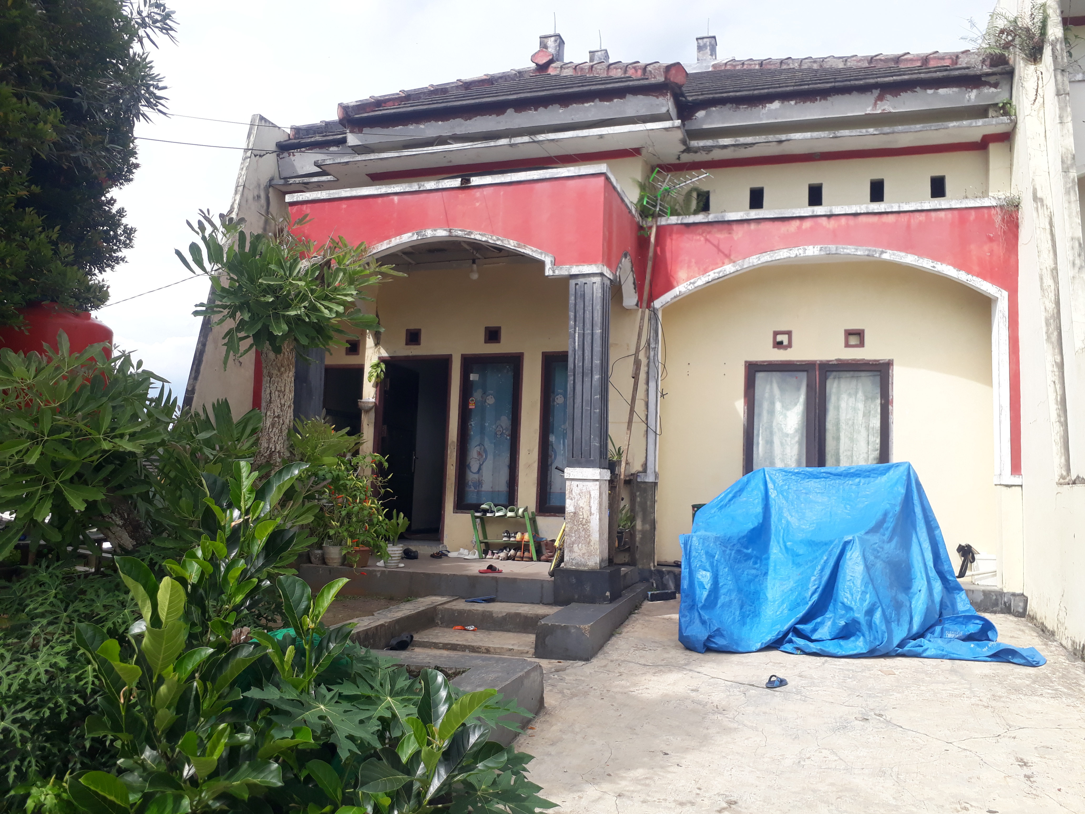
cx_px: 542
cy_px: 407
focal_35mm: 27
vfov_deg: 51.4
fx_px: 846
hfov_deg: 65.3
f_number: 1.9
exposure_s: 1/968
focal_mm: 3.6
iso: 40
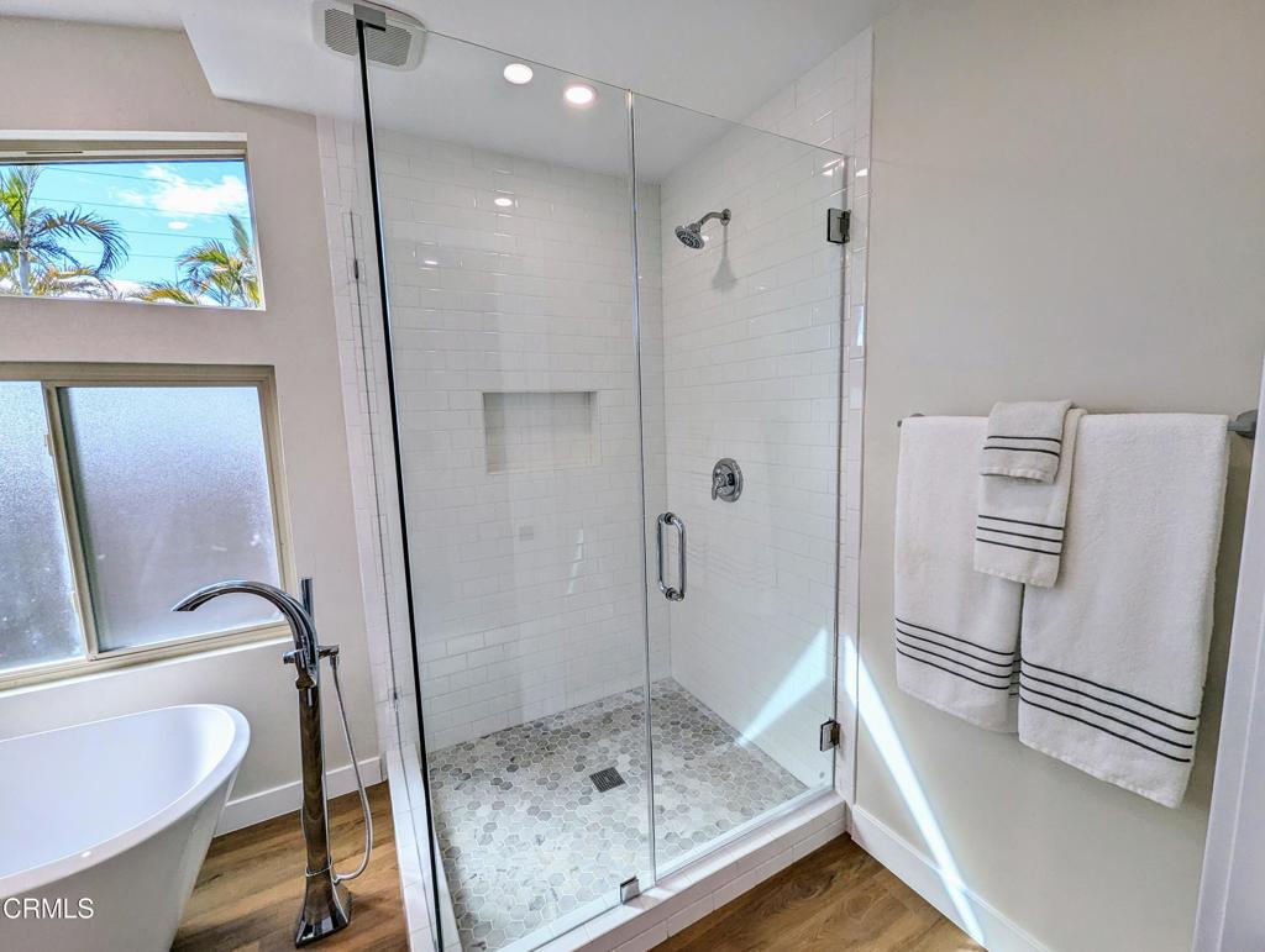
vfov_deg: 90.1
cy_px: 476
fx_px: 476
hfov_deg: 106.1
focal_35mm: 13
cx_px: 632
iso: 49
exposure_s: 1/433
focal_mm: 1.95
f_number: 2.2
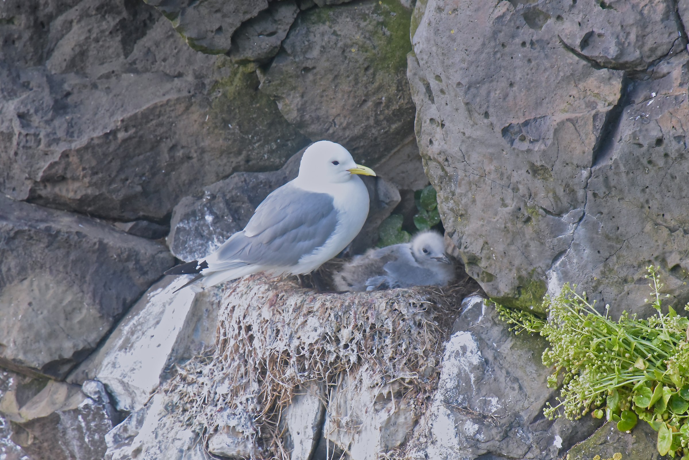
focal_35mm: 600
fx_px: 11487
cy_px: 230
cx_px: 344
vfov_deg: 2.3
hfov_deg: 3.4
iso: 12800
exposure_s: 1/250
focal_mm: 600
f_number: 10
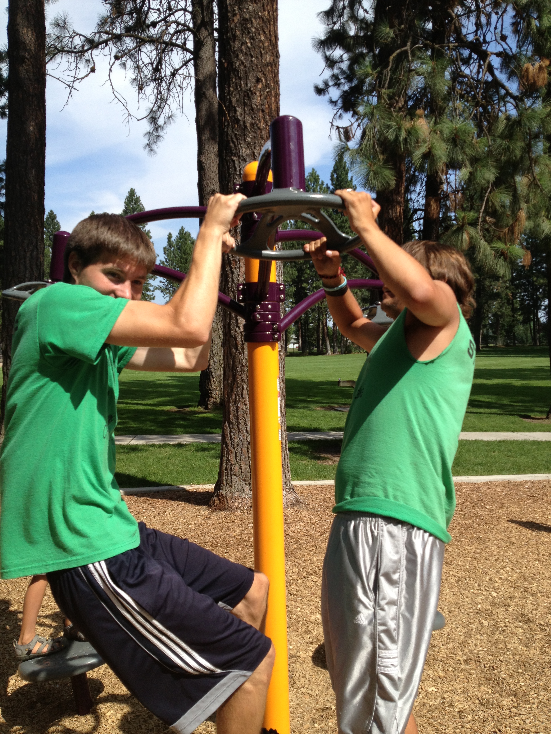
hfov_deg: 40.7
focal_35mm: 35
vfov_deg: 52.6
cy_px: 367
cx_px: 276
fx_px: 743
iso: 50
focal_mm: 4.28
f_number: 2.4
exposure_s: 1/1346
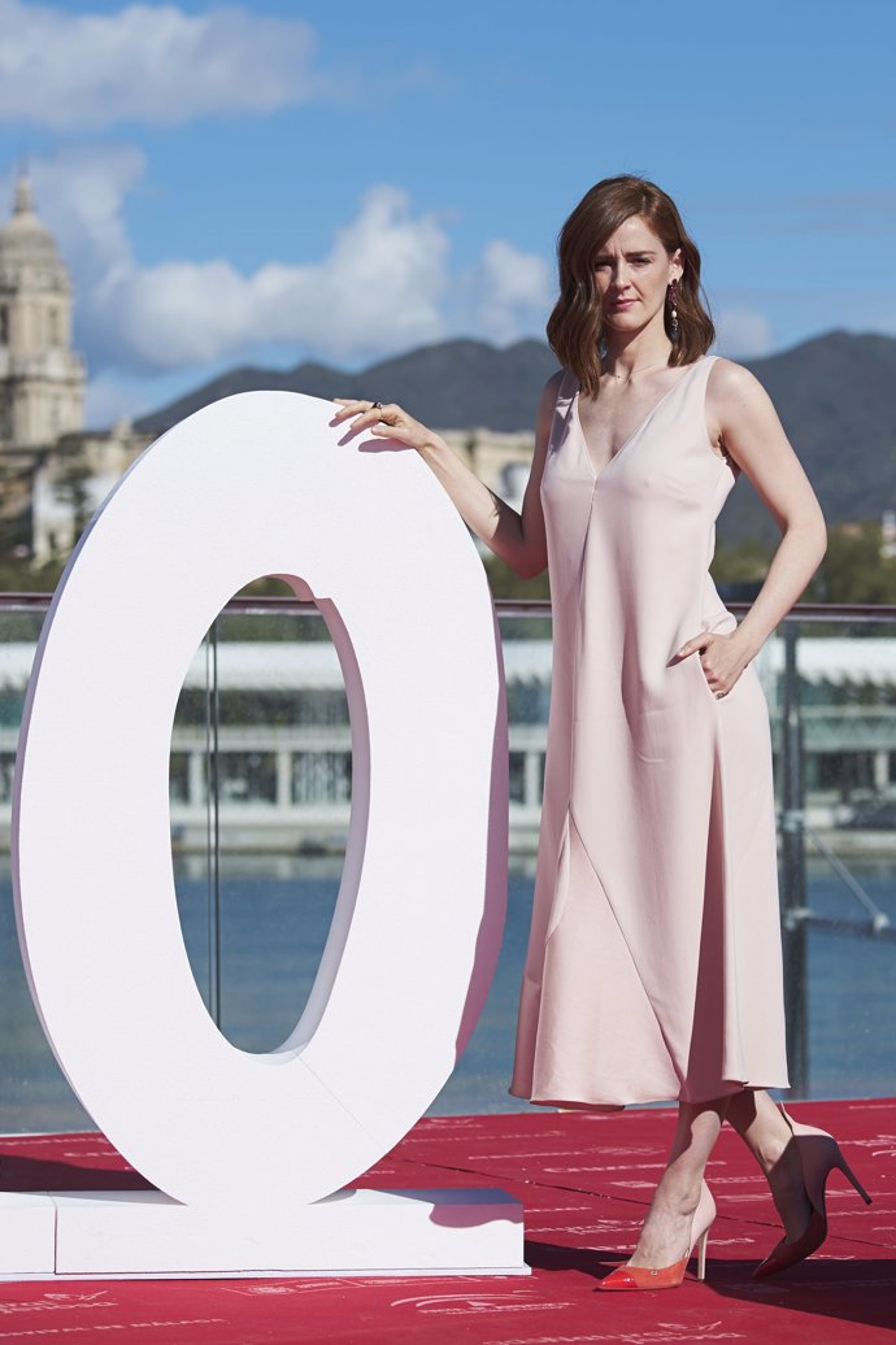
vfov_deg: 18.6
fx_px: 4109
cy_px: 672
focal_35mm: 110
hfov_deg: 12.4
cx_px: 448
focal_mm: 110
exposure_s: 1/1000
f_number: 5.6
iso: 100
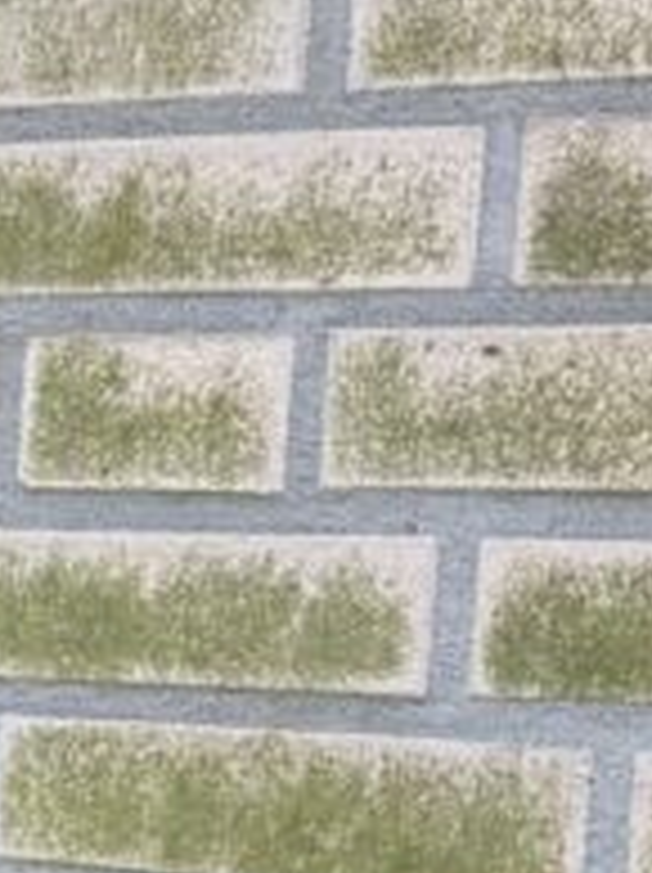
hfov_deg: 8.2
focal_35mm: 165
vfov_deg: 11.5
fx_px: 4153
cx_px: -967
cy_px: 1258
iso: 80
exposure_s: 1/121
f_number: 1.78
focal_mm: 6.76
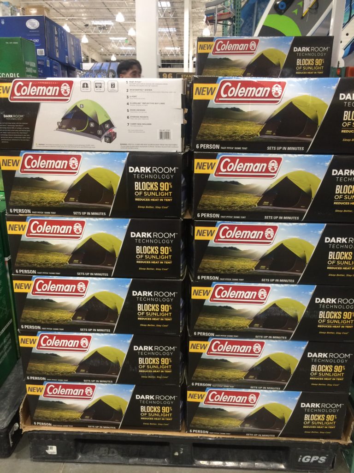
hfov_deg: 48.2
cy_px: 236
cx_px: 177
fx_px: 395
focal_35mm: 29
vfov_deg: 61.7
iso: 125
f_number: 2.2
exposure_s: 1/30
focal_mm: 4.15
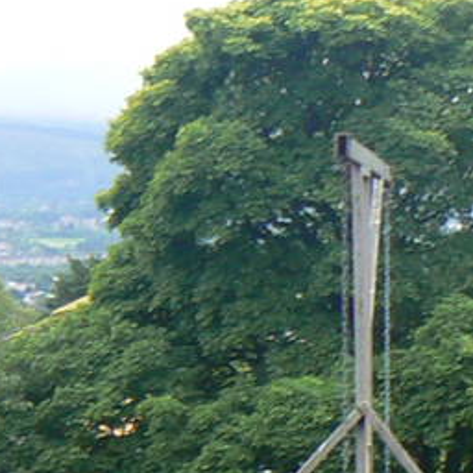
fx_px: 3076
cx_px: 242
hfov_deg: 8.8
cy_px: 770
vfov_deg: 8.5
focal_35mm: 199
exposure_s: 1/100
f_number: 5
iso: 80
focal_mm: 6
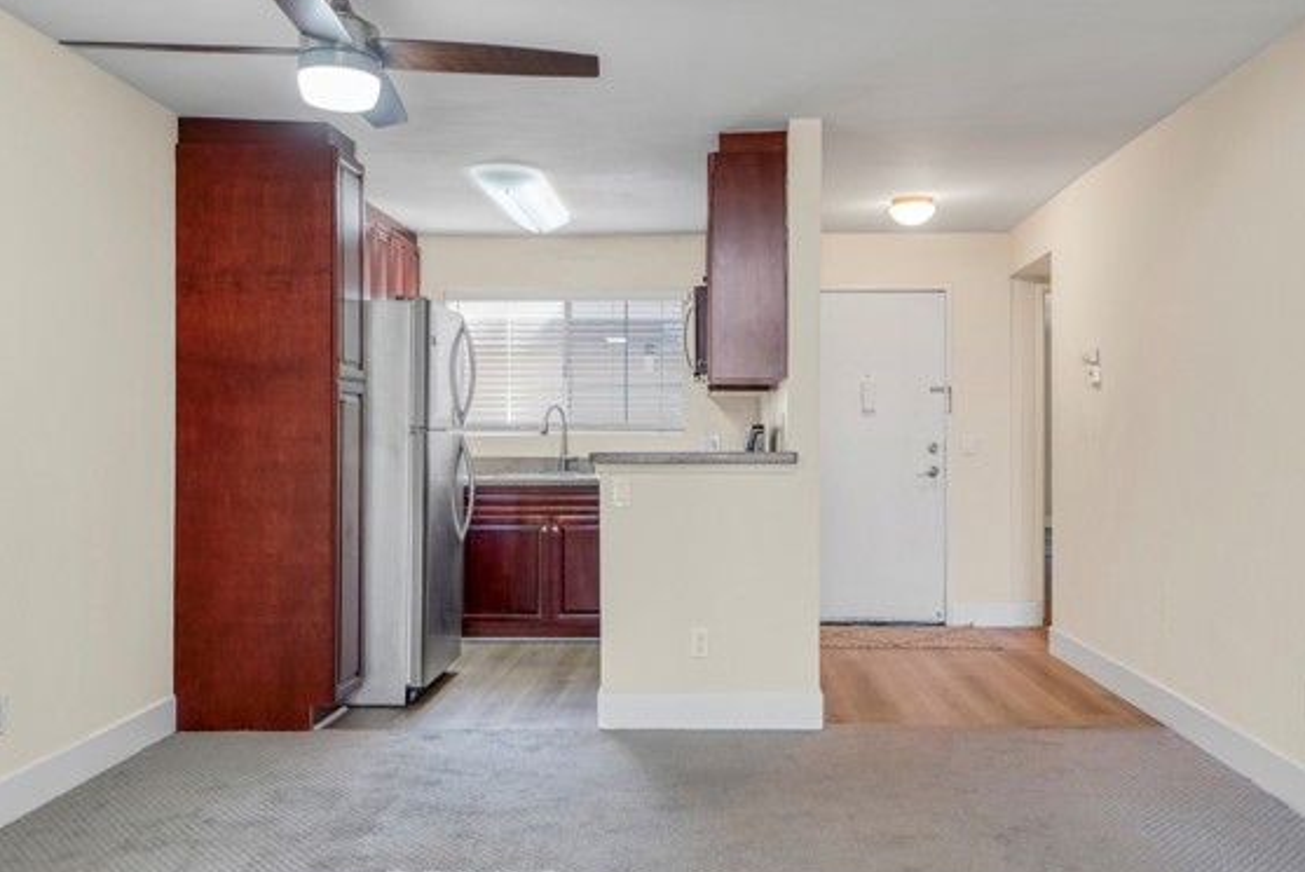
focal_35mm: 31
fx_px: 1124
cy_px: 425
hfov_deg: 60.2
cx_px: 708
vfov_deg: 42.4
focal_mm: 18
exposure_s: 1/25
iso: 500
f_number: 4
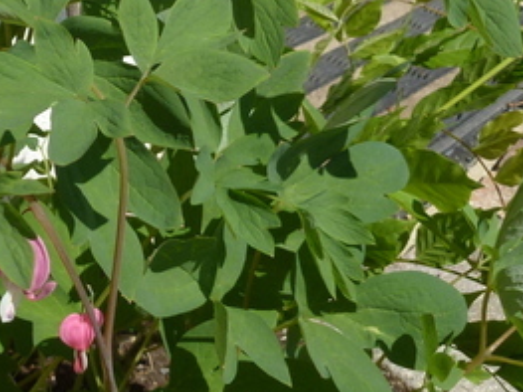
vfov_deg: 19.7
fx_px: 1102
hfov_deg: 26.1
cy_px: 16
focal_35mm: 73
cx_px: 82
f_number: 3.3
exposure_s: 1/1600
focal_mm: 4.3
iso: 100
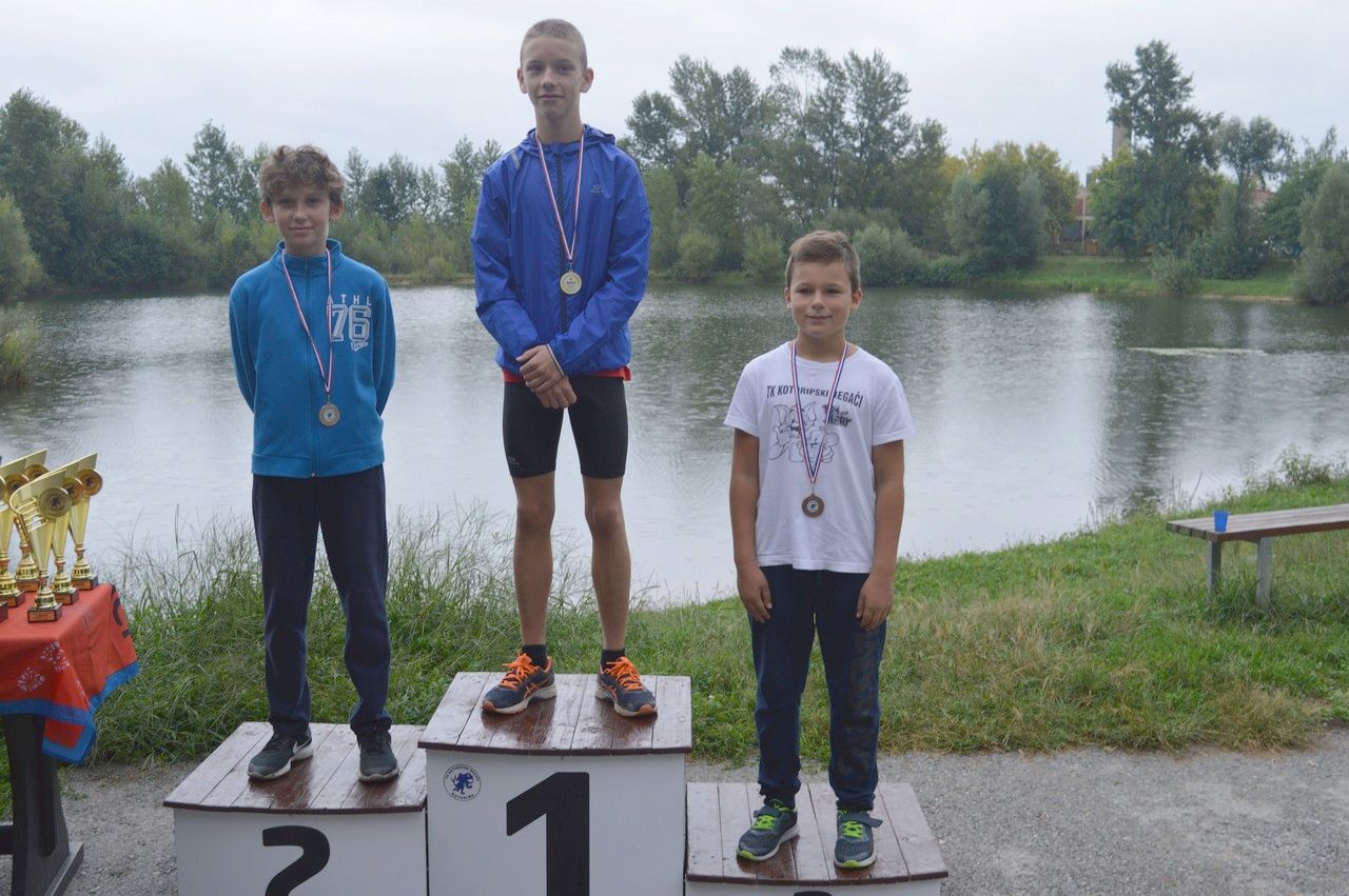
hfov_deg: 49.6
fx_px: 1460
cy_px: 448
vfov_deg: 34.1
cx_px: 674
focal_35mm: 39
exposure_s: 1/125
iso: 100
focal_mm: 26
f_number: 5.6
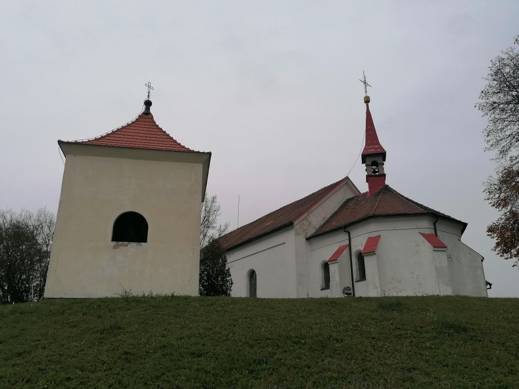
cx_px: 260
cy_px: 194
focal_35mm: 31
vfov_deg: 45.4
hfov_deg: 58.4
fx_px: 465
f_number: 1.8
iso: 50
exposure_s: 1/363
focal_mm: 4.75
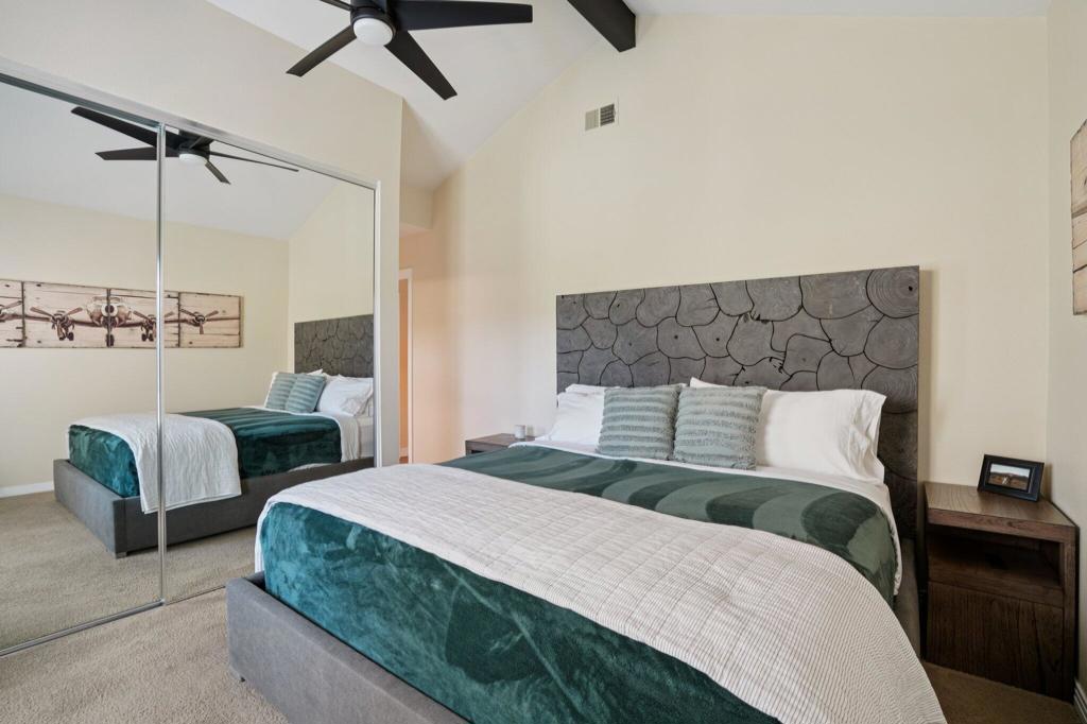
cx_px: 544
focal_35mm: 16
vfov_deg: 73.7
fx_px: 483
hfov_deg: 96.8
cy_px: 362
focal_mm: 16
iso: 400
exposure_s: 1/15
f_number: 8
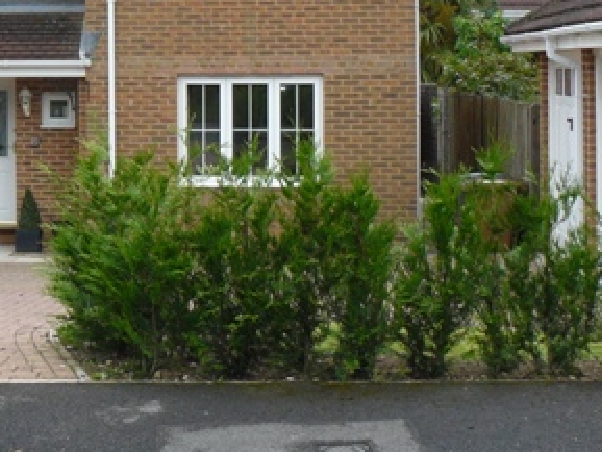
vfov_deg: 17.7
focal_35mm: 82
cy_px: 27
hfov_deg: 23.0
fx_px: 1427
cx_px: 27
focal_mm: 6.1
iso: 100
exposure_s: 1/200
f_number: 4.5
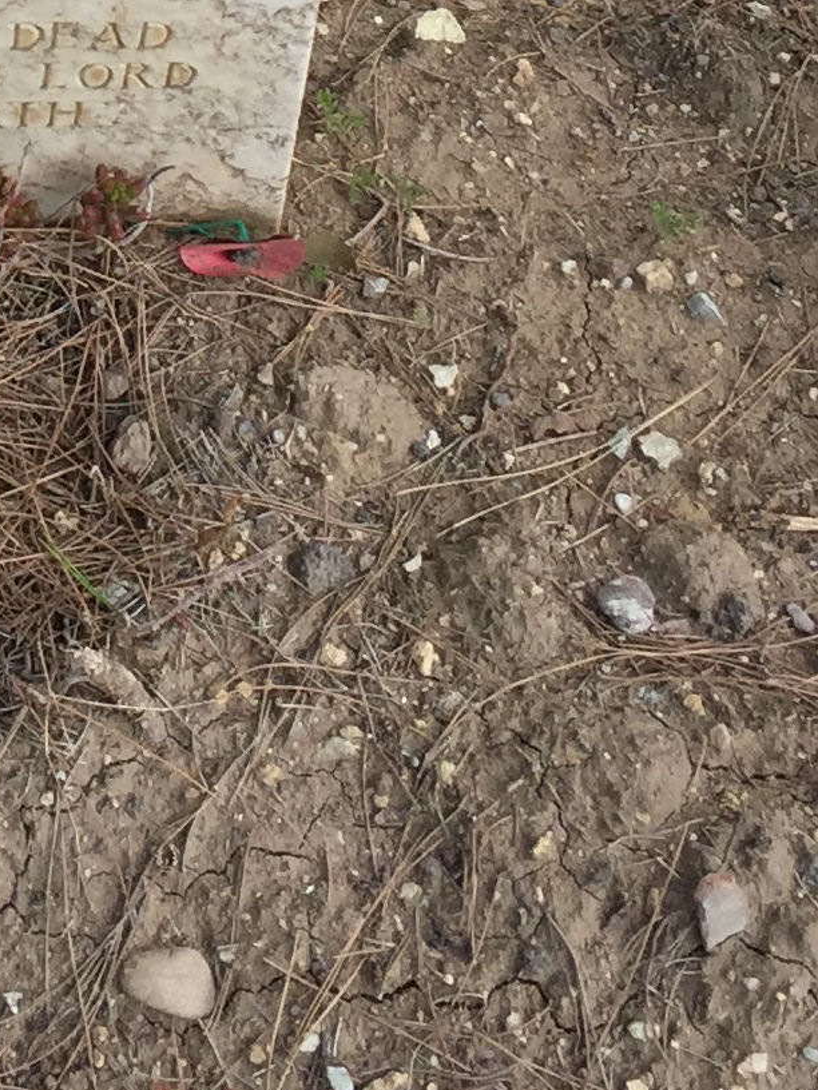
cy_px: -568
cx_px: -175
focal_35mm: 116
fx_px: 3655
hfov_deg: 12.5
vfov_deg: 15.6
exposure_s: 1/670
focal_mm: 4.15
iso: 32
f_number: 2.2
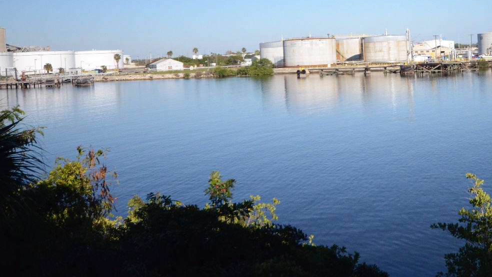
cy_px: 54
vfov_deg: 23.1
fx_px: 665
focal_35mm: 51
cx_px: 392
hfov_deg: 39.1
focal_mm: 20
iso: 2000
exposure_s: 1/8000
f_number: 5.6
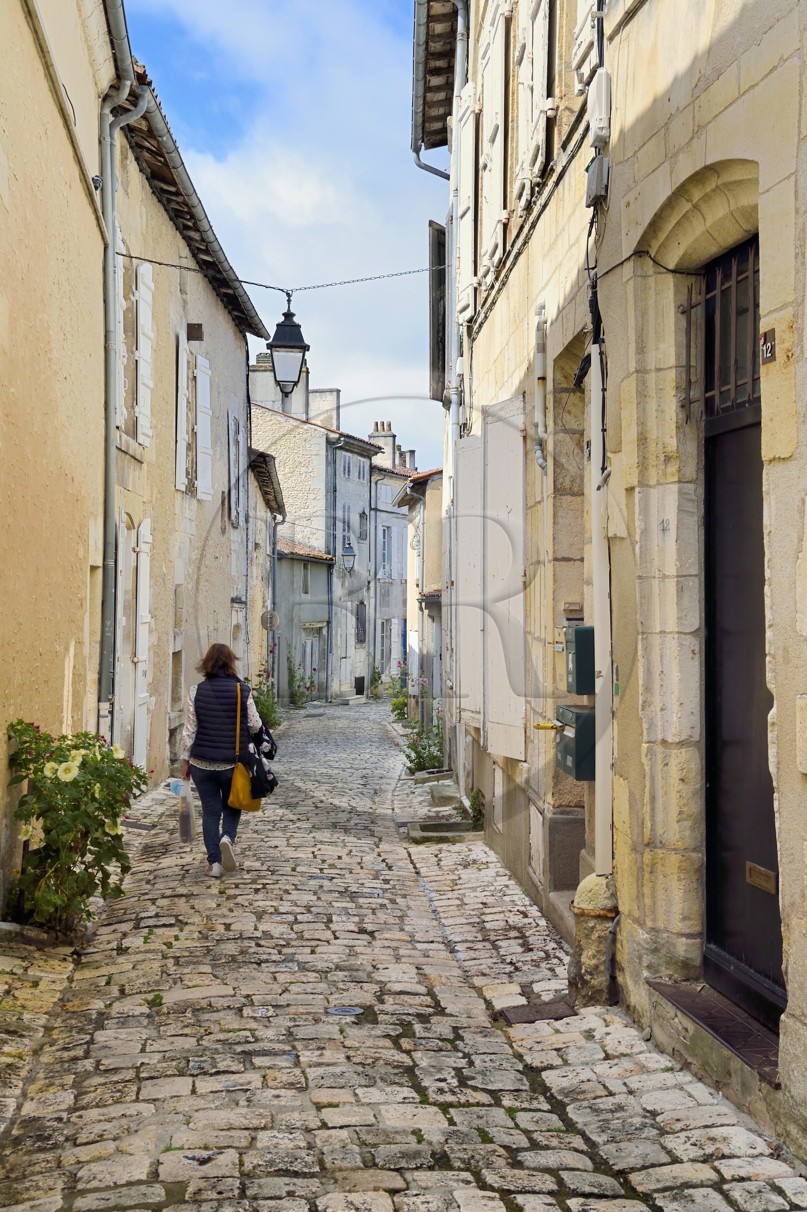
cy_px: 606
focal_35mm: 45
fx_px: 1515
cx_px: 404
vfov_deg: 43.6
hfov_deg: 29.8
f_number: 14
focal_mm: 45
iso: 200
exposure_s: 1/160
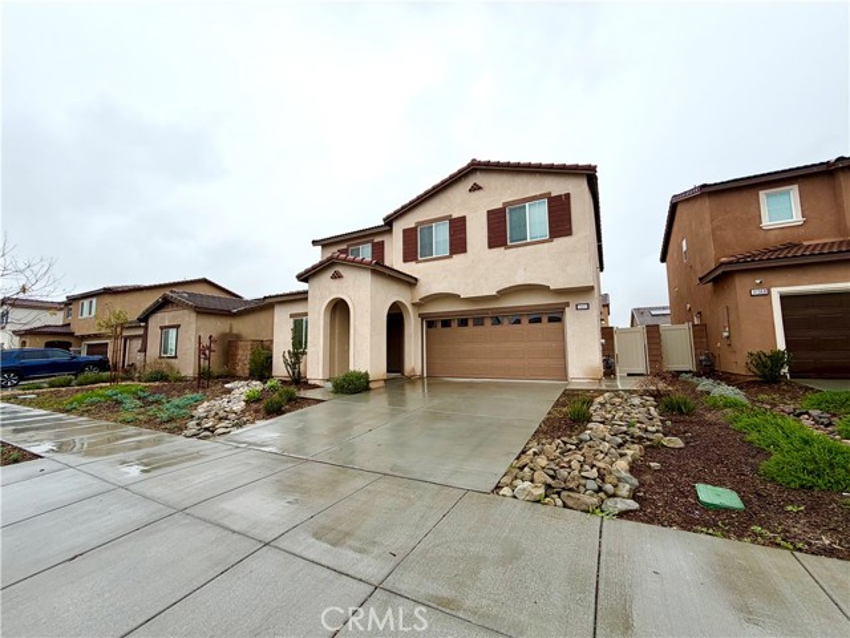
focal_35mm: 14
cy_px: 319
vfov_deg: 85.7
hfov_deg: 102.1
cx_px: 425
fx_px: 344
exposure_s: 1/770
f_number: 2.2
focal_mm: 2.22
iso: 25
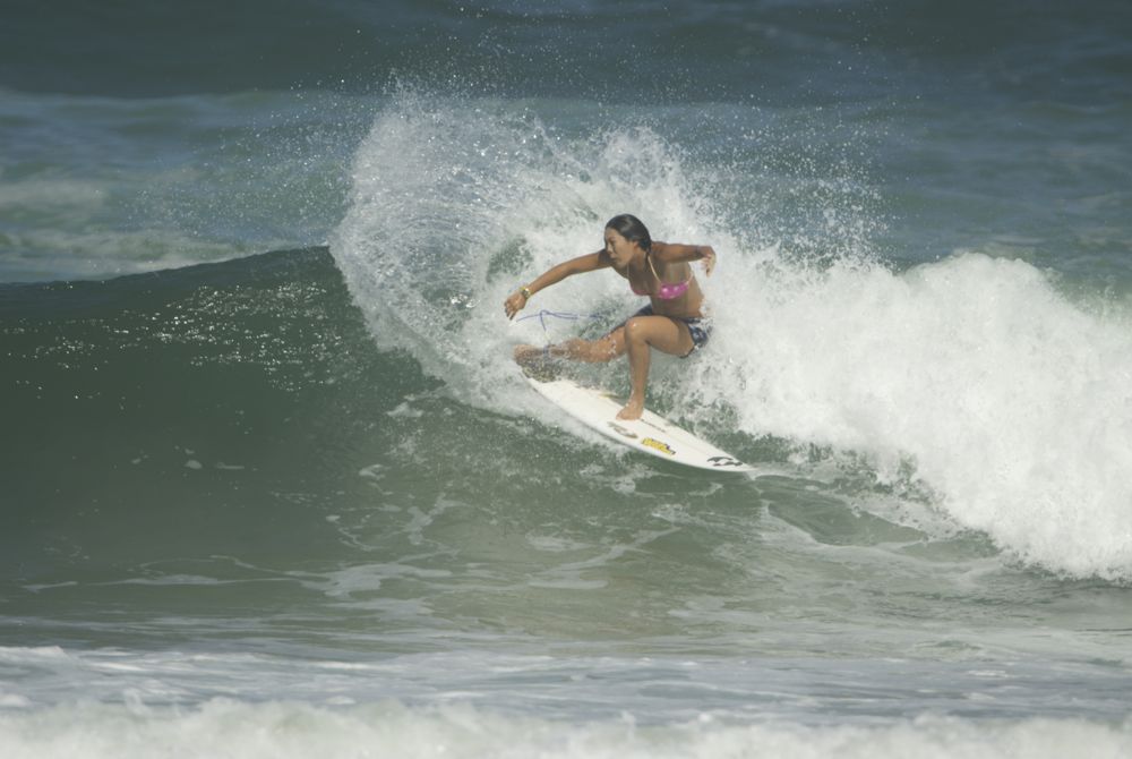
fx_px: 37789
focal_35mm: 1200
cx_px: 566
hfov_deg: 1.7
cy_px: 380
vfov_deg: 1.1
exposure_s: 1/640
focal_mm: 800
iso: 100
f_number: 5.6
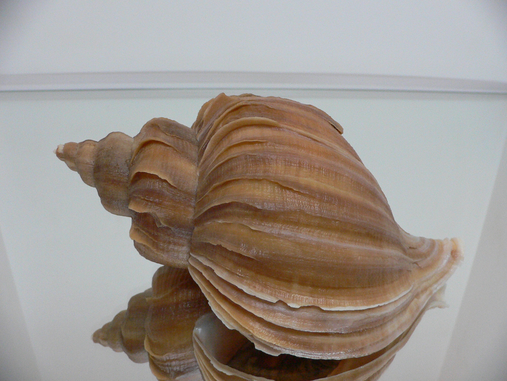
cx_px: 254
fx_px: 513
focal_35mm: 35
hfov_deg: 52.6
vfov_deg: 40.7
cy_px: 190
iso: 200
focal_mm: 4.6
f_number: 2.8
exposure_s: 1/50
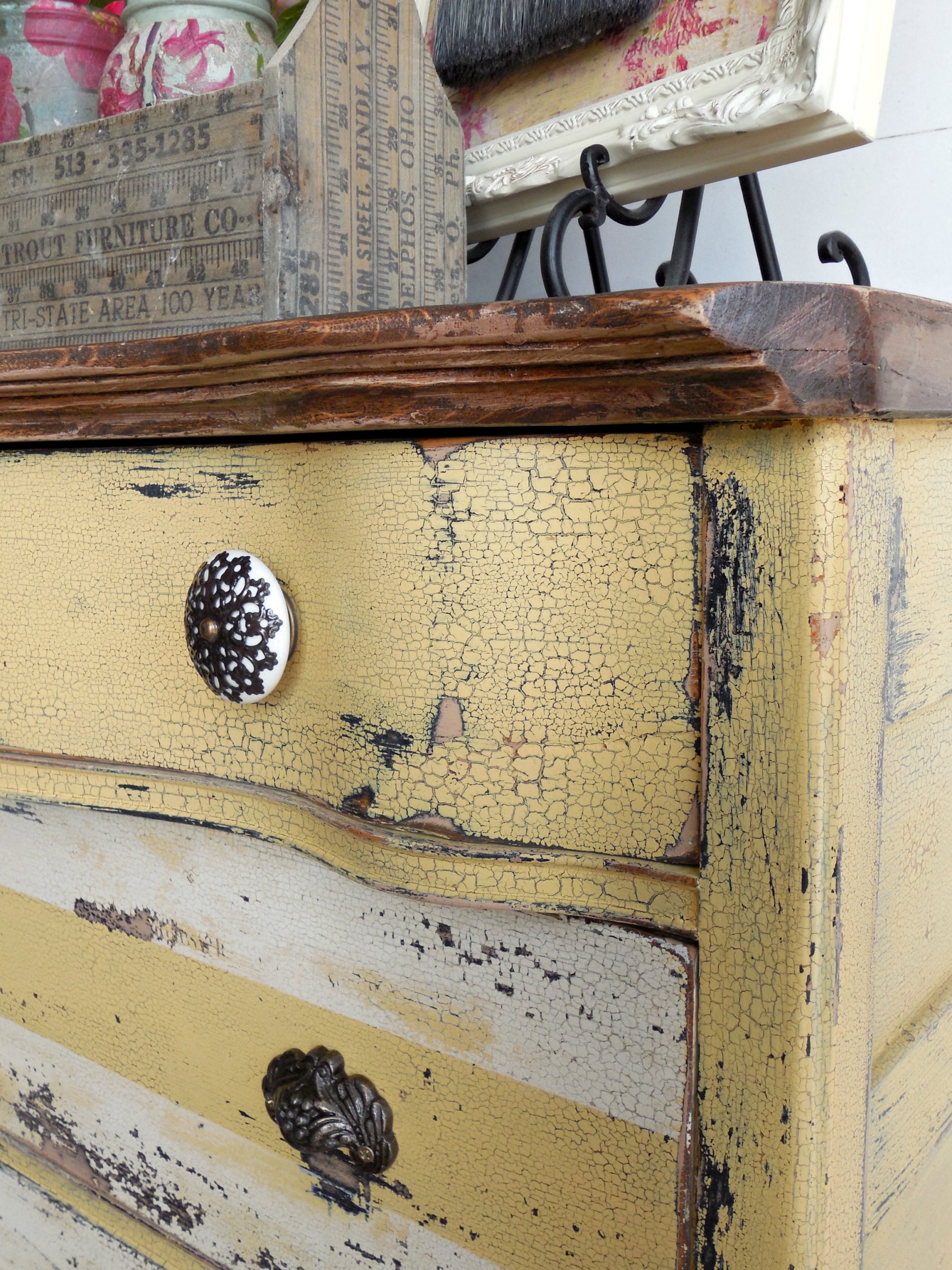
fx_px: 1247
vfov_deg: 54.0
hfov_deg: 41.8
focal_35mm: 34
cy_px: 635
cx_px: 476
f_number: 3.9
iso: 125
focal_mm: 6
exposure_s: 1/160
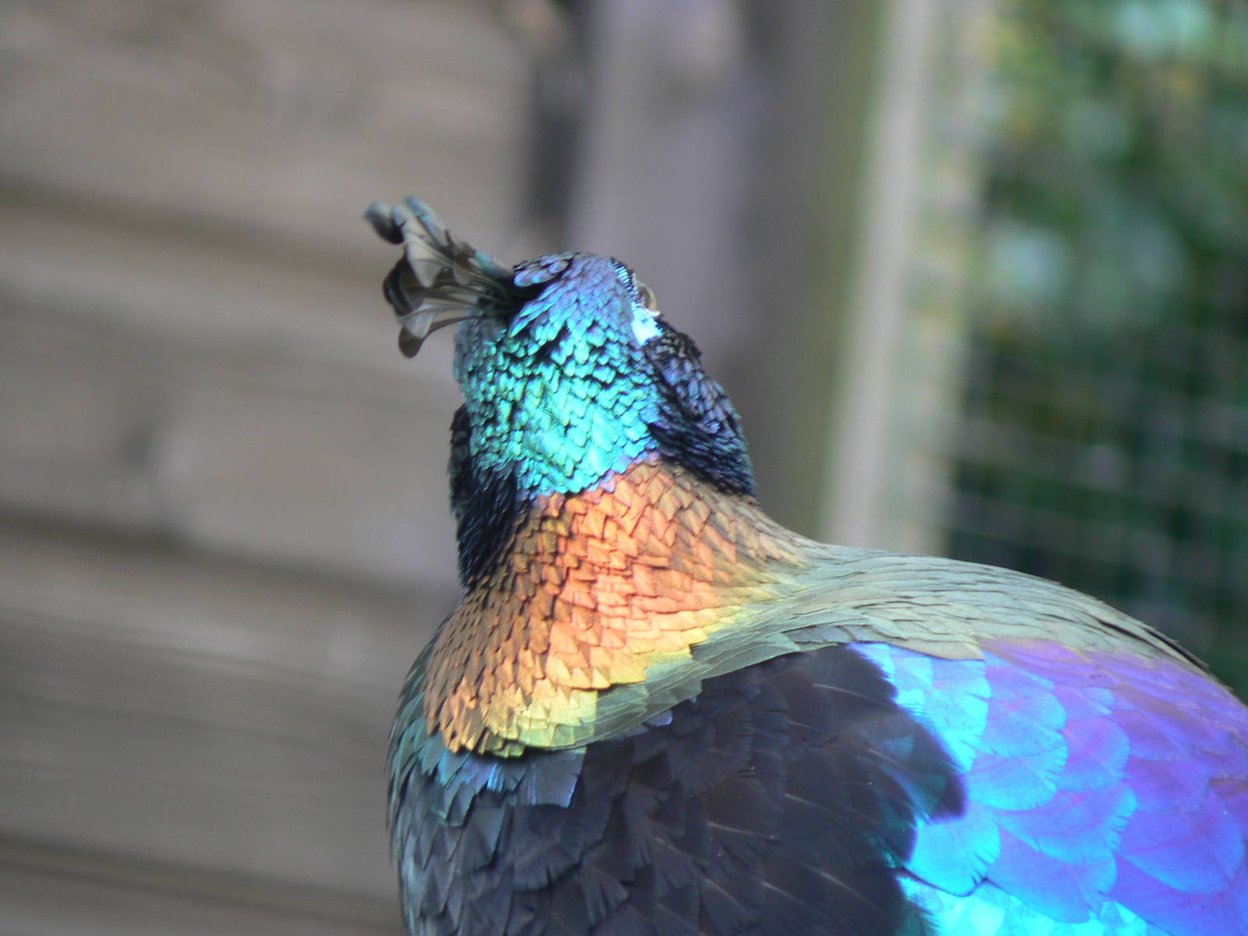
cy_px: 468
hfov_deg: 4.6
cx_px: 624
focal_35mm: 432
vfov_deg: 3.4
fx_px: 15575
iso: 80
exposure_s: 1/30
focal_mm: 72
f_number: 3.3
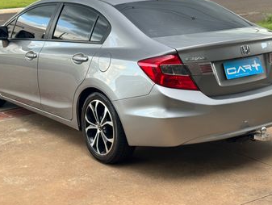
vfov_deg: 22.0
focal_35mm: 67
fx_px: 527
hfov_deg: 28.9
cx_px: 141
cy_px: 80
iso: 64
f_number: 1.78
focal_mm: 6.76
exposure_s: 1/156
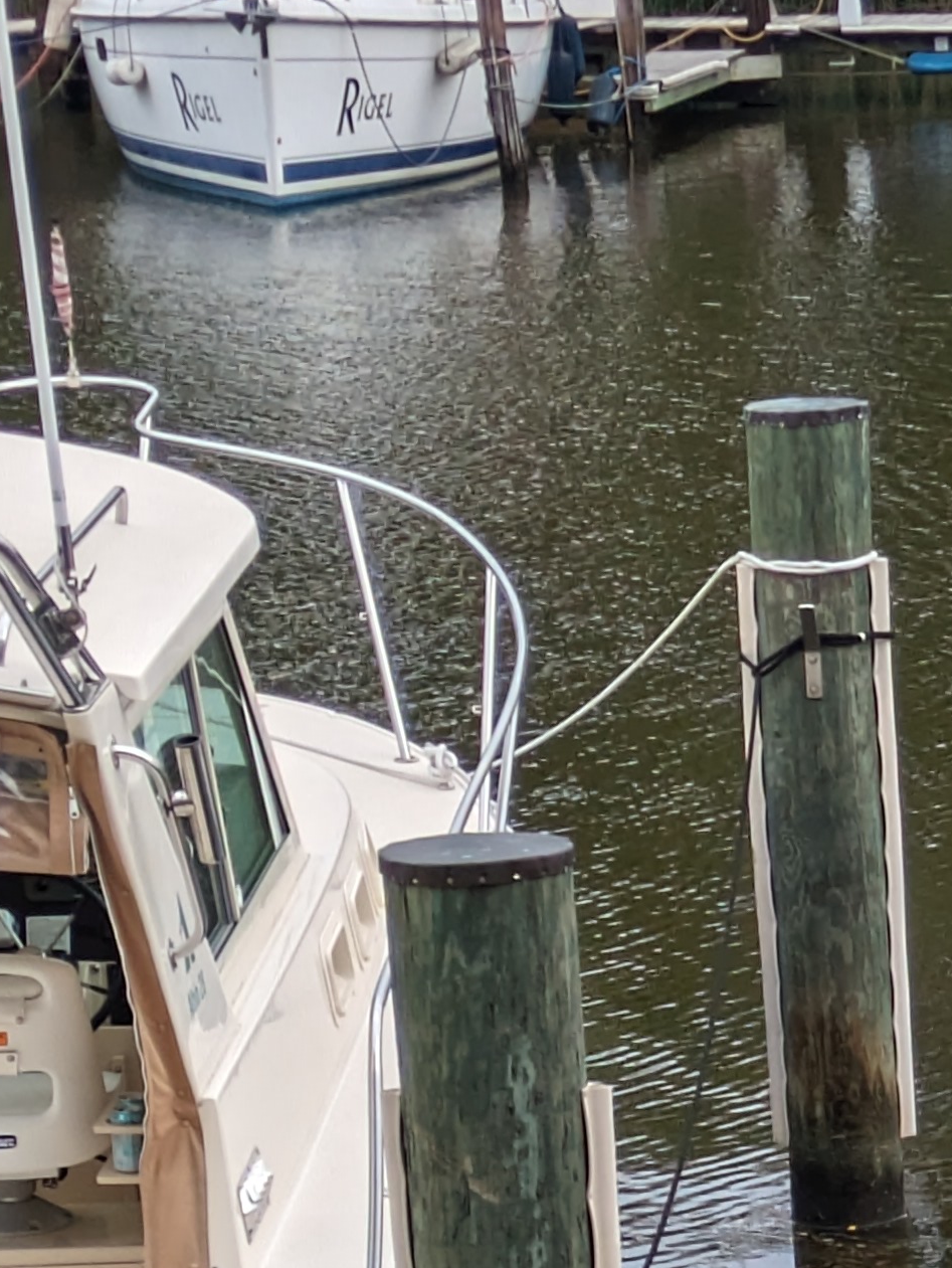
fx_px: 6851
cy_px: 1784
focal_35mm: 187
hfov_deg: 7.7
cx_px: 1602
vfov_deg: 10.3
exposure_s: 1/1205
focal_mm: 5.43
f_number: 1.89
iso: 48
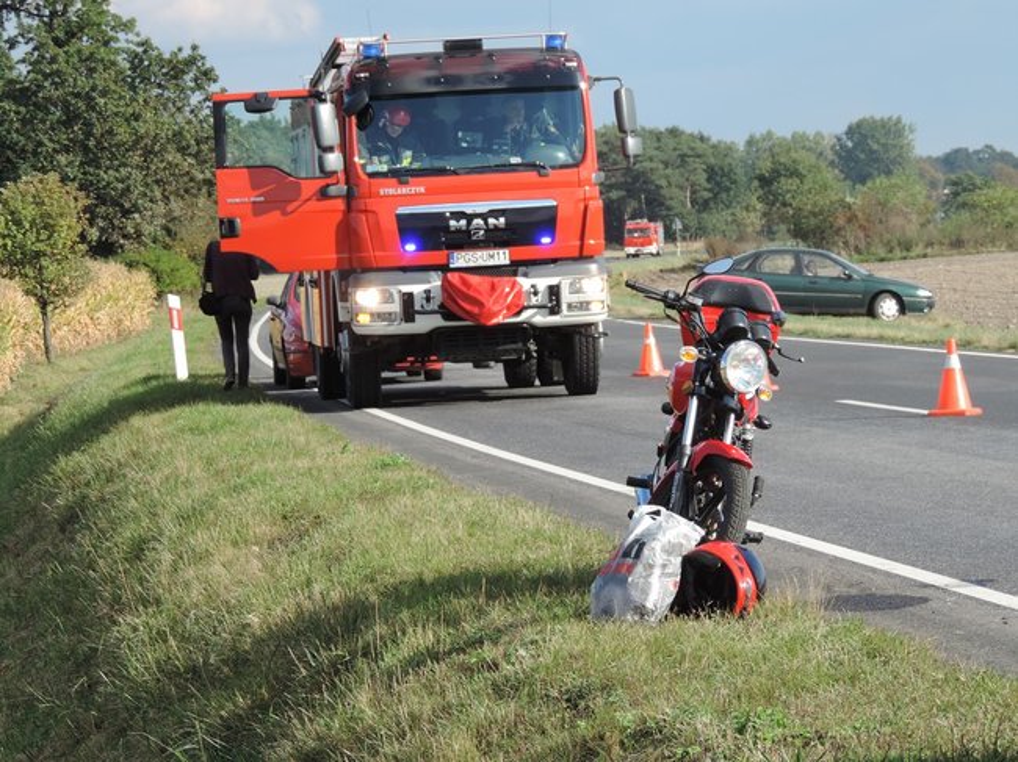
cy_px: 381
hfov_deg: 11.6
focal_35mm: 170
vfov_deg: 8.7
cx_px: 509
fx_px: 4998
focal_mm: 30.3
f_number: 4.5
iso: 80
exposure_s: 1/250
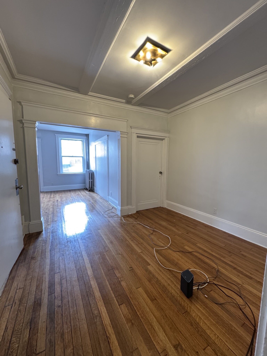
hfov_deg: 85.7
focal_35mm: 14
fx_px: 144
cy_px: 178
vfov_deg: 102.1
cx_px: 134
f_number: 2.2
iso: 500
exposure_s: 1/60
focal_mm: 2.22
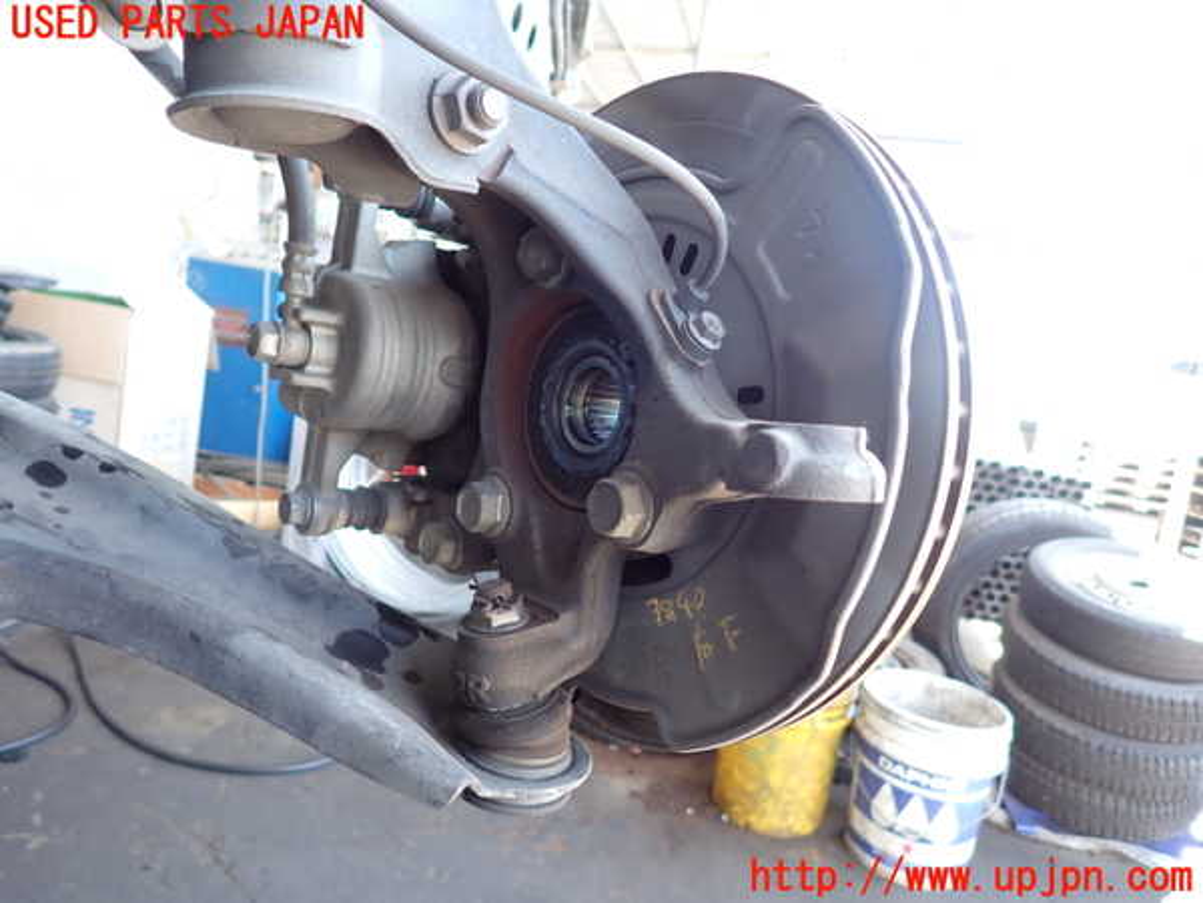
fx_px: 869
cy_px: 452
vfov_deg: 54.9
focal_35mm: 25
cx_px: 602
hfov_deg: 69.4
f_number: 2
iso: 200
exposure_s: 1/60
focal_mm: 4.5
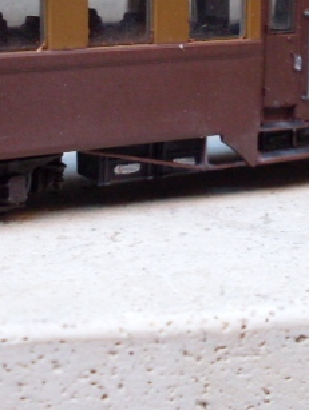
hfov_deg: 14.8
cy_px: 23
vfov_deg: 19.2
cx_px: 141
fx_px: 1188
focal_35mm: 100
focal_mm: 6.3
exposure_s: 1/45
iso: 160
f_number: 2.8
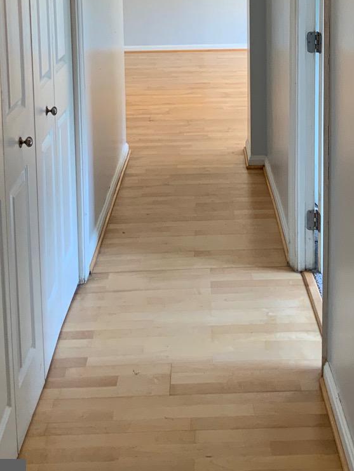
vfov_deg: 30.4
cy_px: 23
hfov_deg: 24.3
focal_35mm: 60
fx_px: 818
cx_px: 233
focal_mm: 3
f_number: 1.8
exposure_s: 1/60
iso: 40
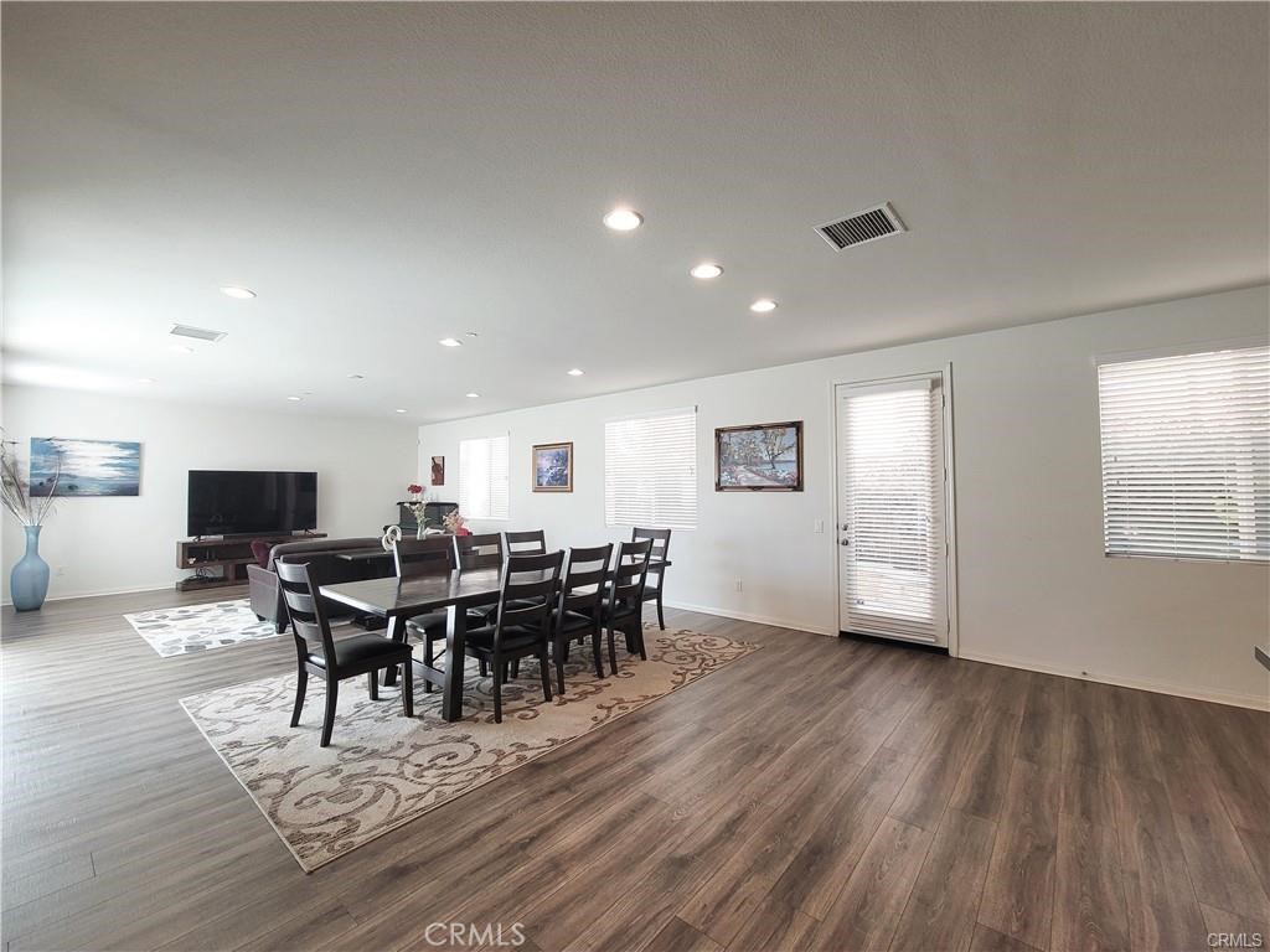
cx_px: 635
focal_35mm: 13
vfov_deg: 89.9
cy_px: 476
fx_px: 477
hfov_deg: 106.2
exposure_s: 1/120
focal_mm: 2.2
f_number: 2.2
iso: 100
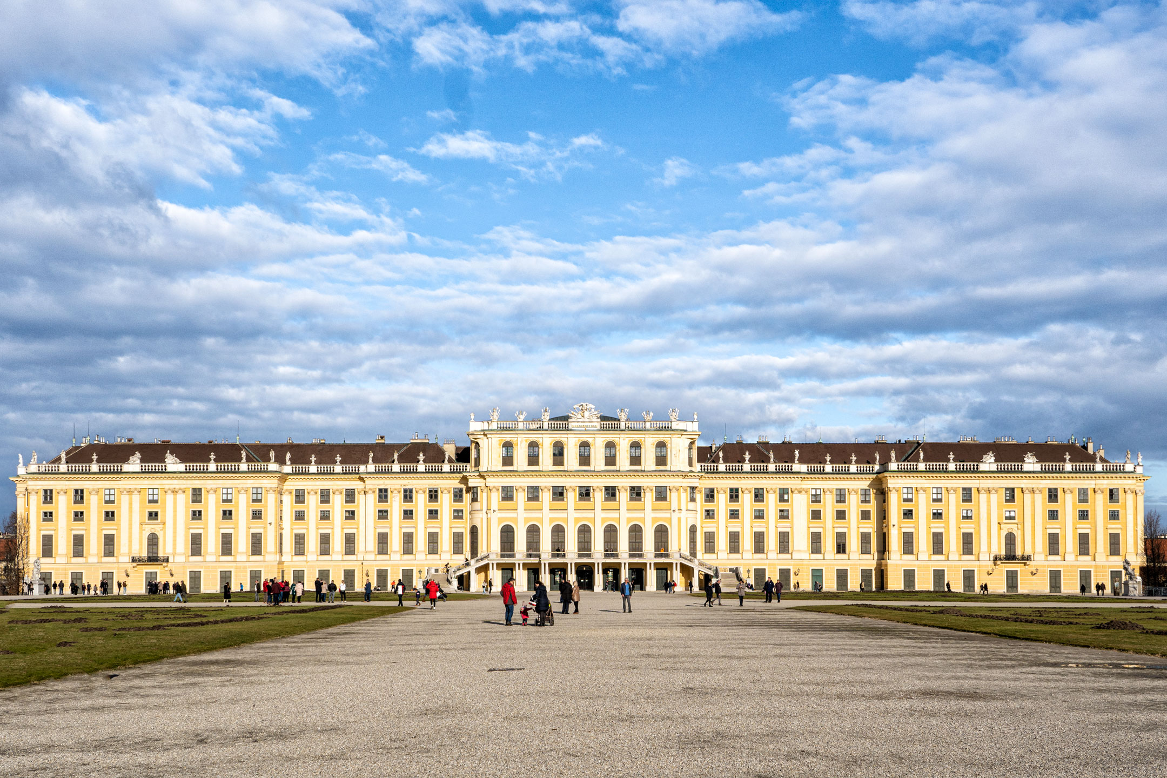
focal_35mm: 35
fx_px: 1147
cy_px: 389
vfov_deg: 37.5
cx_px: 584
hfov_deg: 53.9
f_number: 8
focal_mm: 23.6
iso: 100
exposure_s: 1/800
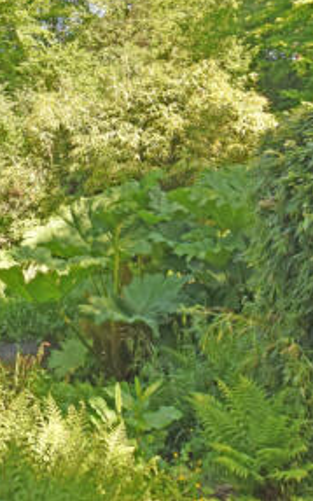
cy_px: 120
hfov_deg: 33.5
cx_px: 8
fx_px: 477
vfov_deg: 52.6
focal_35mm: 35
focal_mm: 10
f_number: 5.6
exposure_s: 1/250
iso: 250
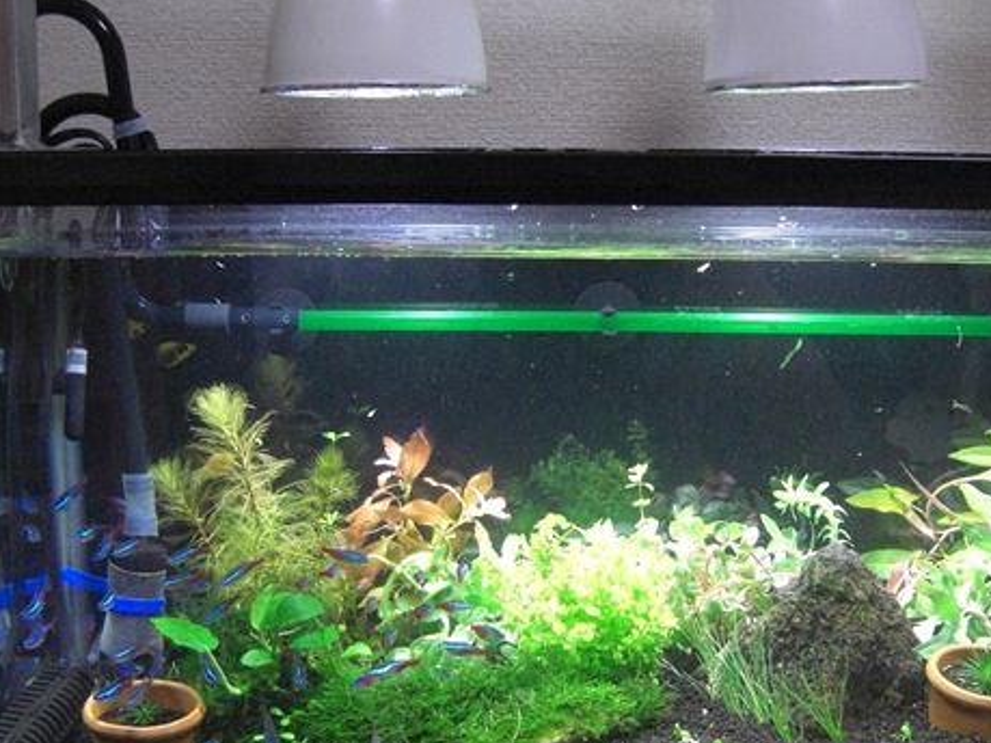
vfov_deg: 27.4
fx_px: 1517
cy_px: 482
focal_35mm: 53
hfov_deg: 36.1
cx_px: 585
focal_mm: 7.9
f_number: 2.8
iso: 800
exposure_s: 1/100
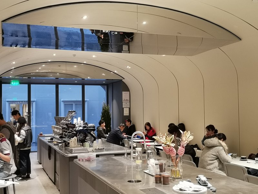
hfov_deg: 42.9
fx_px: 328
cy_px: 97
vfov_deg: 32.9
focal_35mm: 44
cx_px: 129
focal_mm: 3.95
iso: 250
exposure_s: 1/33.3
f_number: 1.8
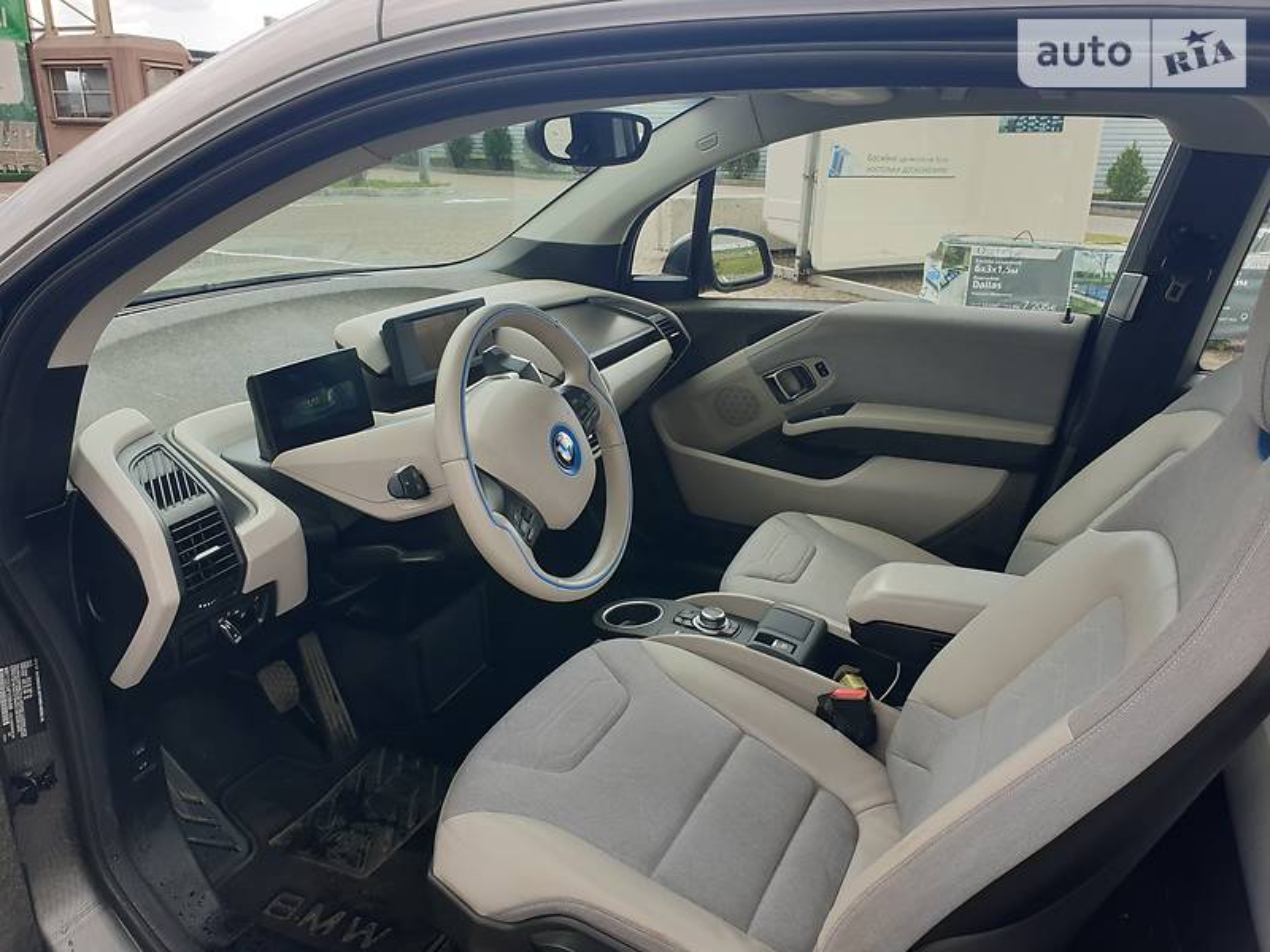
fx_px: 954
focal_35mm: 26
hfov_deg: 67.3
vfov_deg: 53.1
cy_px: 476
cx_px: 635
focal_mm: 4.3
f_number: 2.4
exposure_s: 1/259
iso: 50
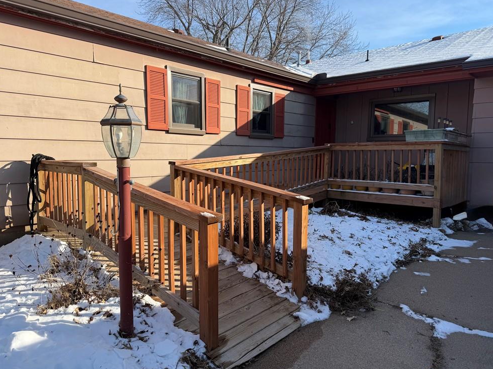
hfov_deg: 69.4
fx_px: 356
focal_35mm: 25
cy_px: 180
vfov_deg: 54.9
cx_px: 245
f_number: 1.78
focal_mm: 6.76
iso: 80
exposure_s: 1/3145
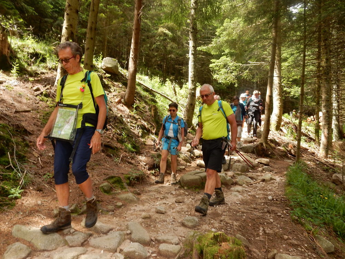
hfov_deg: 69.4
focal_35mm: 25
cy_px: 130
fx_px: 249
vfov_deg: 54.9
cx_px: 172
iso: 125
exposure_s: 1/100
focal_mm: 4.5
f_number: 4
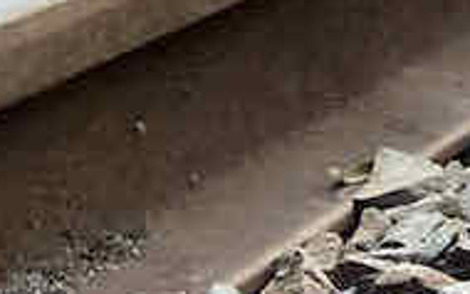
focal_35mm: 174
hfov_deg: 10.0
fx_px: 2230
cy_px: -357
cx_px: 1254
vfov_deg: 7.2
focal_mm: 4.25
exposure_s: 1/782
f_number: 1.8
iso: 32
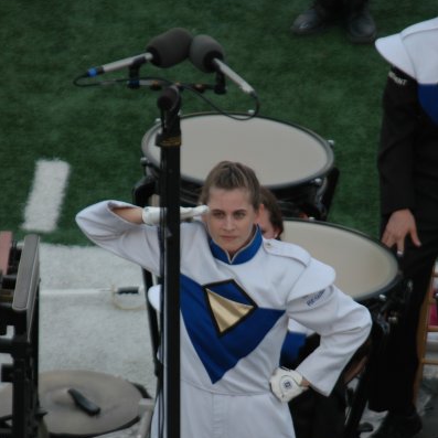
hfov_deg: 2.3
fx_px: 11037
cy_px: 323
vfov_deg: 2.3
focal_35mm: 771
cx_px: 219
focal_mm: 400
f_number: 5.6
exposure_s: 1/320
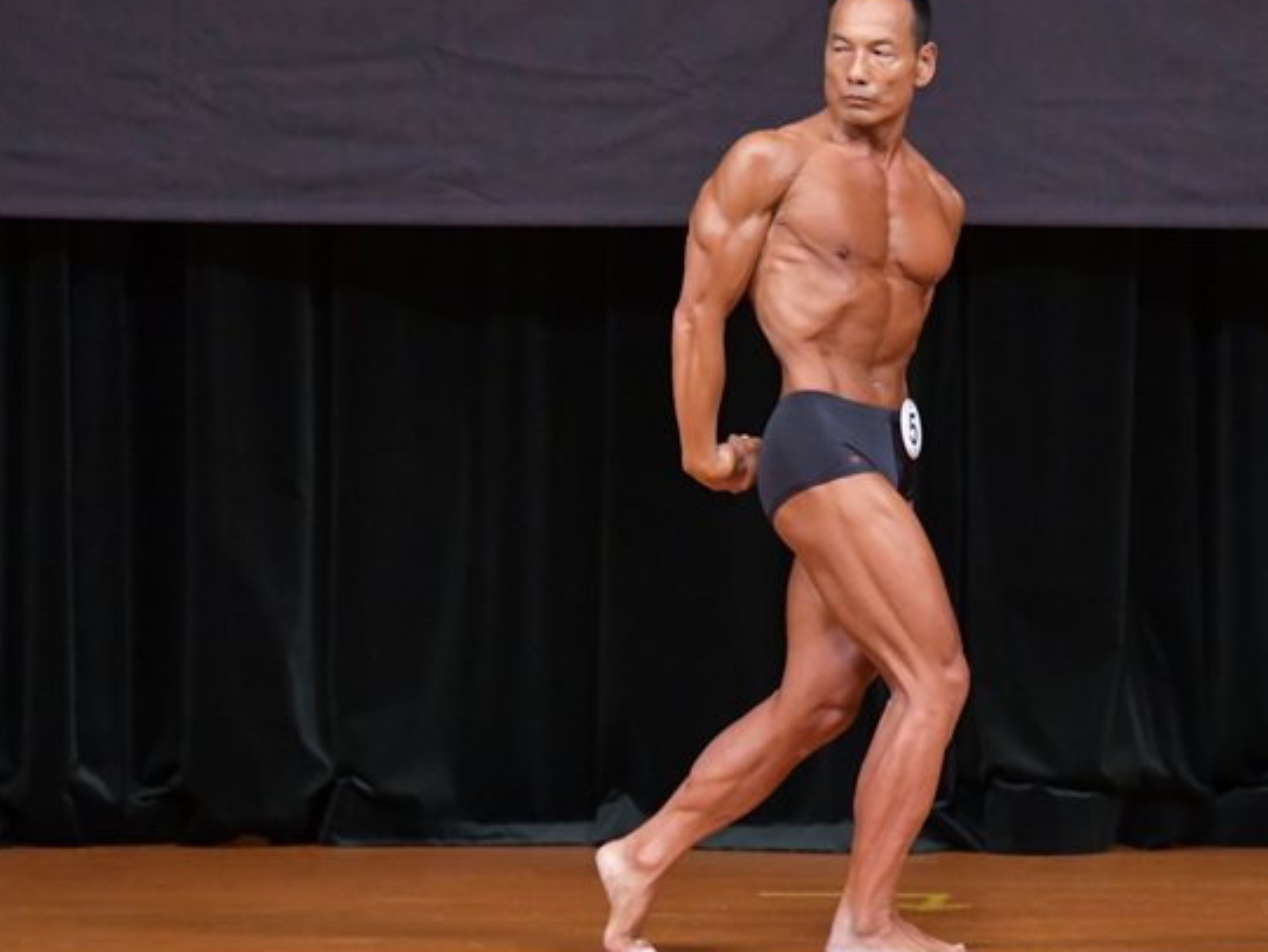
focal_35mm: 413
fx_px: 15132
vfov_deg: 3.6
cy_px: 457
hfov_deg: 4.8
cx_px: 854
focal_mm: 200
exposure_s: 1/400
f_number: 5.6
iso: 5000
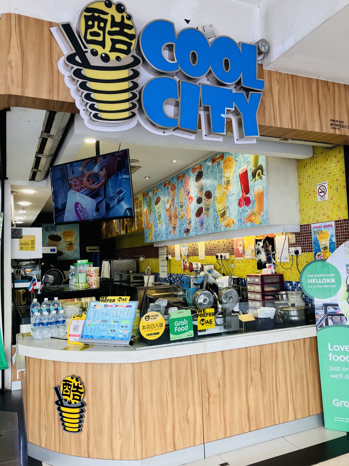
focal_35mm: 28
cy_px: 233
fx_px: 376
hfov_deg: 49.7
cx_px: 174
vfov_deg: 63.4
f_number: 1.8
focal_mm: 3.99
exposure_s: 1/90
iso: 64
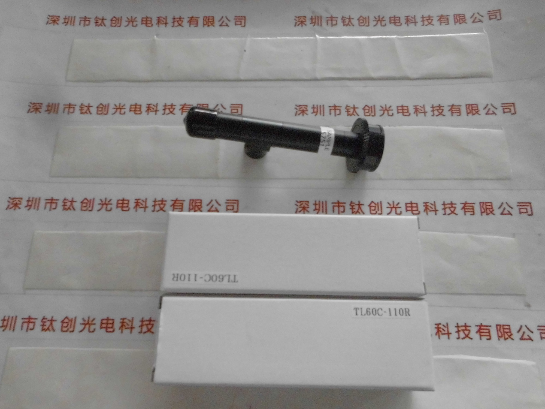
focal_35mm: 26
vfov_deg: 53.1
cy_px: 204
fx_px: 409
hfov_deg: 67.3
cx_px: 272
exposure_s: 1/15
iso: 400
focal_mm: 4.6
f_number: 3.2
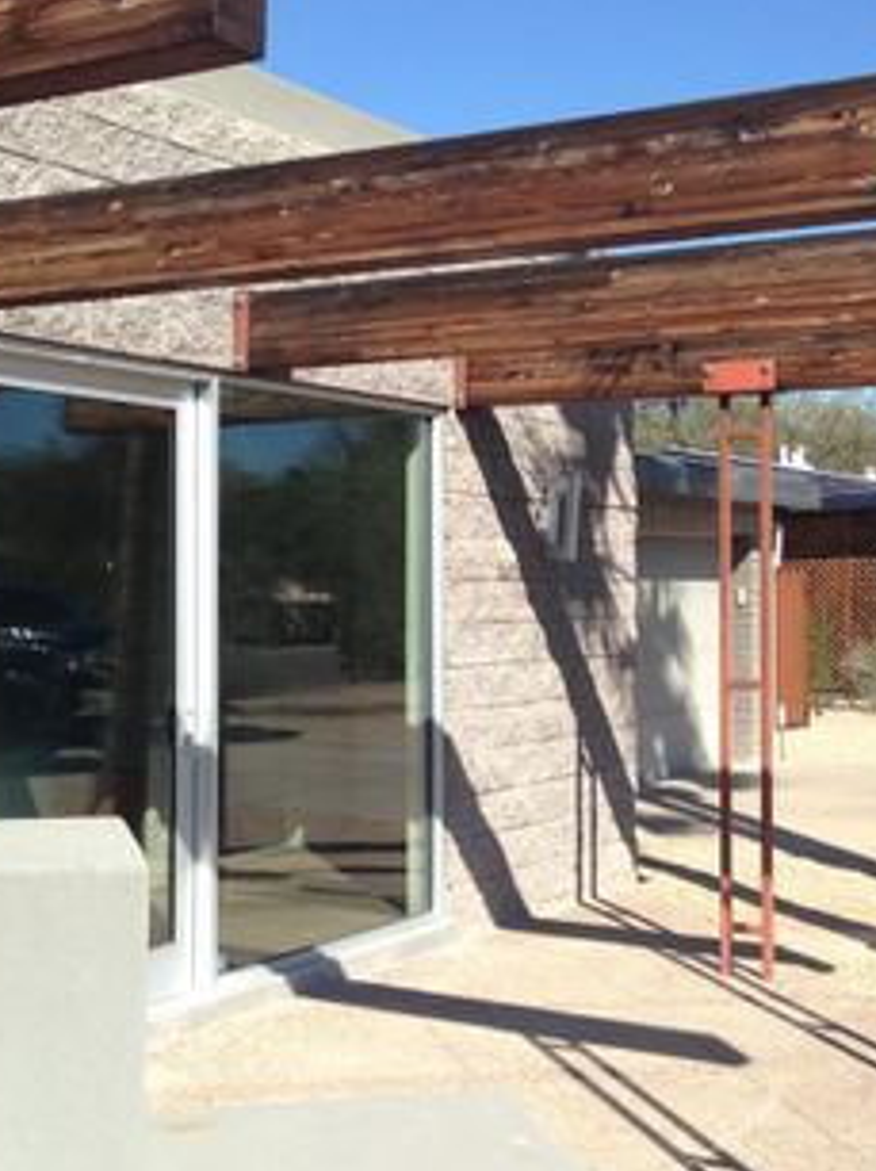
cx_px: 471
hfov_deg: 27.0
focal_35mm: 54
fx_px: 1825
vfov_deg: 35.6
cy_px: 545
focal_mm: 4.12
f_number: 2.4
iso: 50
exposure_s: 1/1290
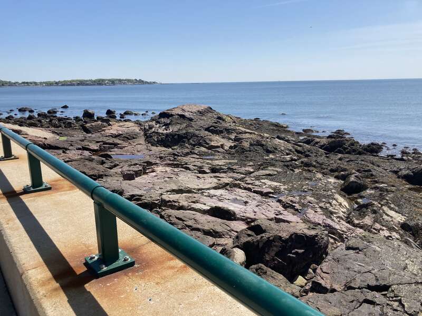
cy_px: 158
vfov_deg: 49.7
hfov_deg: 63.4
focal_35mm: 28
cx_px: 211
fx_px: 341
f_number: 1.8
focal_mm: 3.99
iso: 20
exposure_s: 1/2667
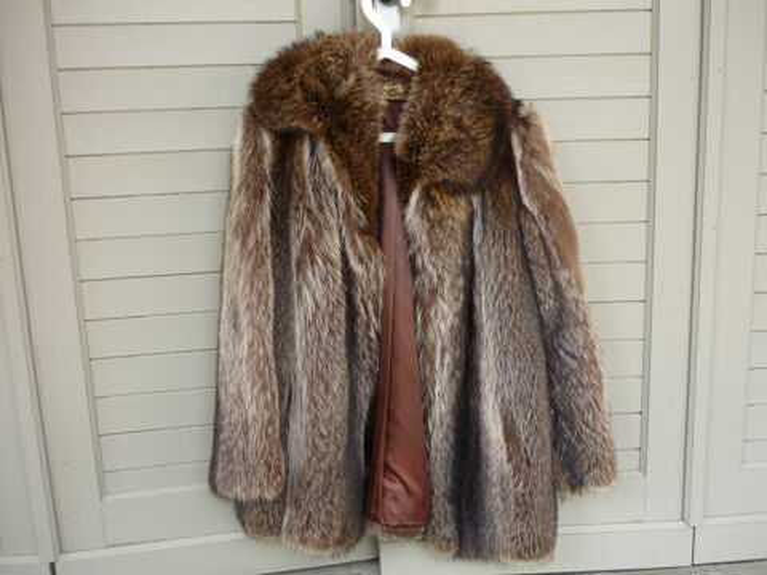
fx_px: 731
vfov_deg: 42.9
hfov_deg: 55.4
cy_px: 288
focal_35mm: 33
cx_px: 384
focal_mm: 5.5
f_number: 2.8
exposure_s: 1/125
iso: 100
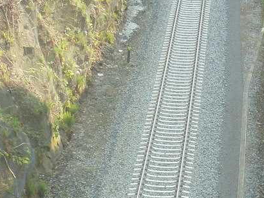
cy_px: 150
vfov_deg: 10.2
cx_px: 245
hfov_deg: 13.5
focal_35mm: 145
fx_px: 1106
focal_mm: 9.7
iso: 80
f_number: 3.9
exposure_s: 1/100
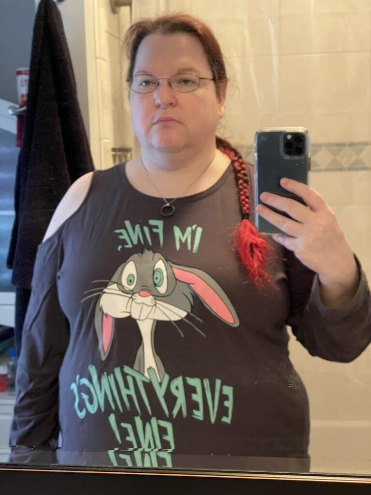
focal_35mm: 52
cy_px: 248
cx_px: 186
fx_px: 743
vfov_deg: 36.8
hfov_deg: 28.0
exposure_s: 1/40
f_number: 2
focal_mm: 6
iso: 800
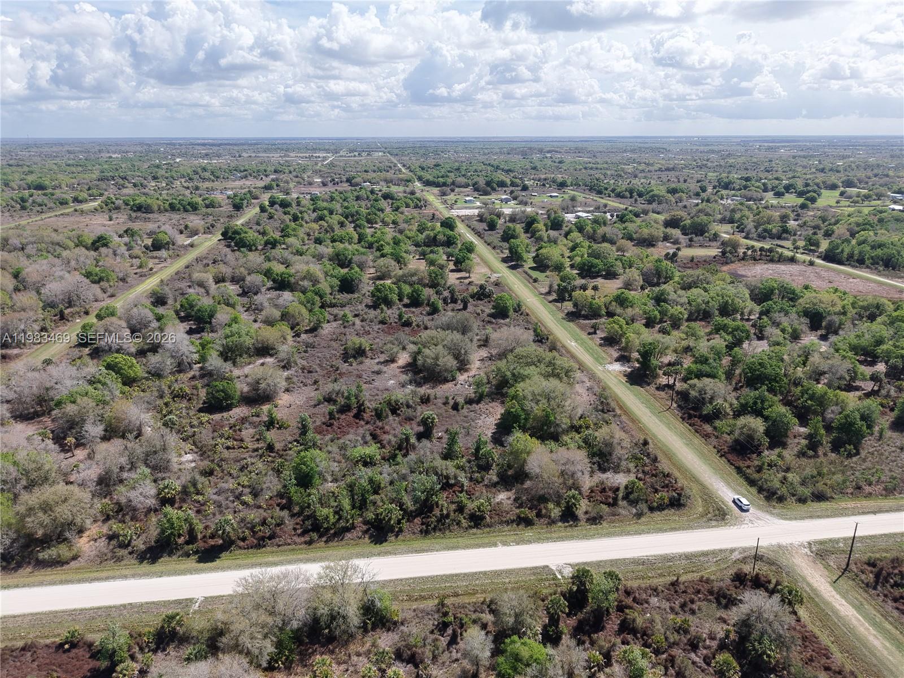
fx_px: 627
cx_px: 452
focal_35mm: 24
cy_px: 339
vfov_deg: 56.8
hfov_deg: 71.6
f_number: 1.8
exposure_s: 1/5000
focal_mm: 8.67
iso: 280
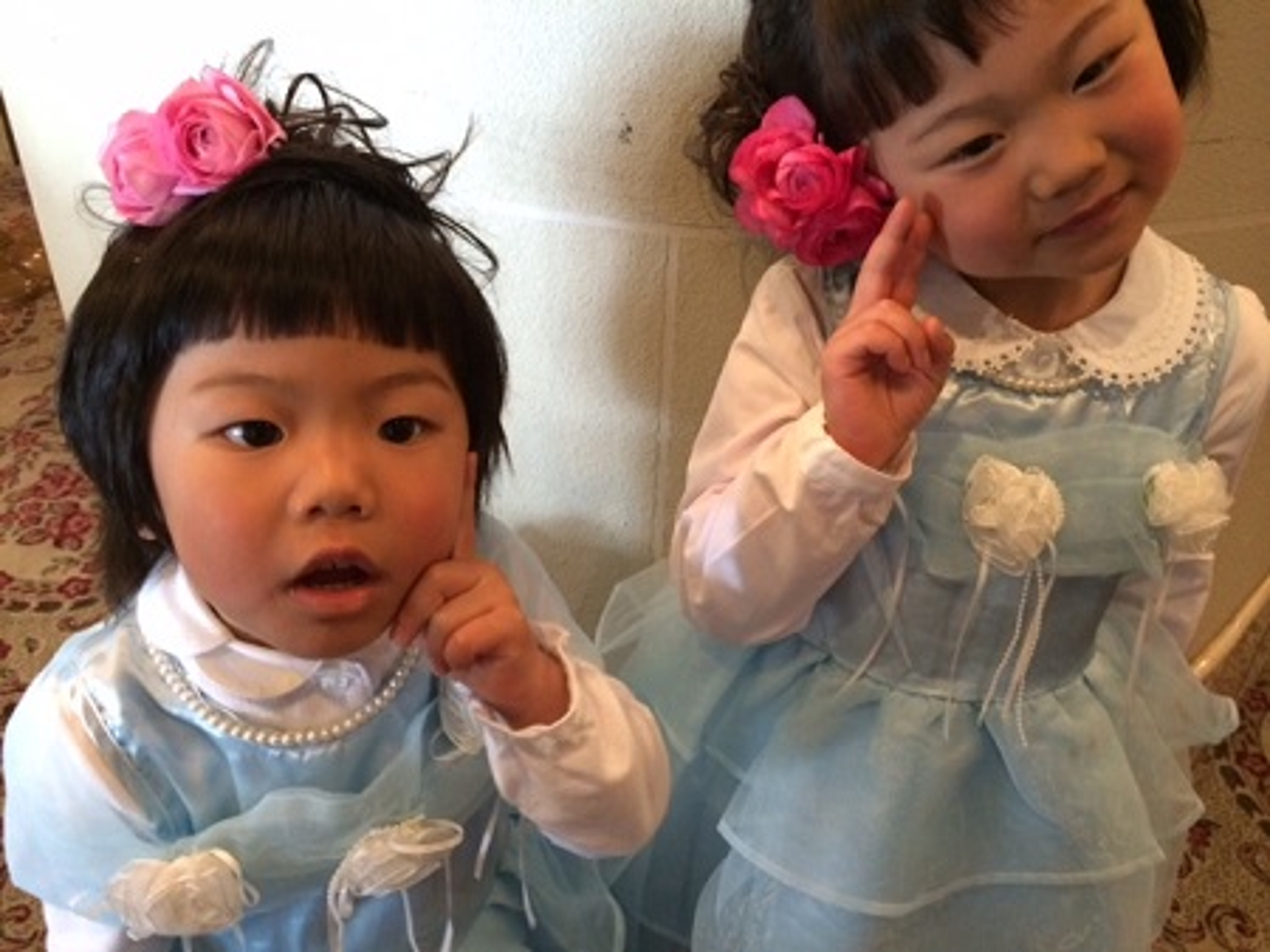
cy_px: 476
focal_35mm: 30
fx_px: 1100
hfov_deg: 60.0
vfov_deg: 46.8
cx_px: 635
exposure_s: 1/17
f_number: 2.2
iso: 320
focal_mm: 4.12
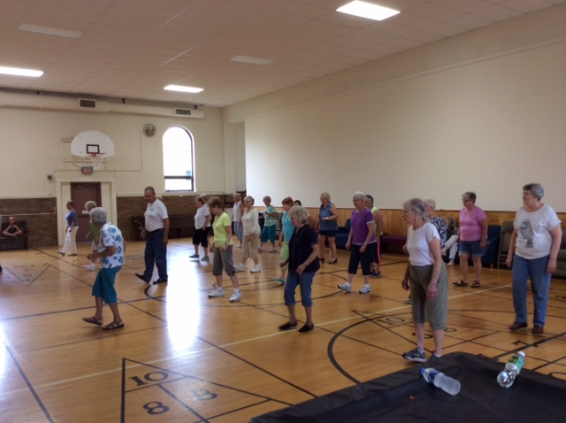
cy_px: 212
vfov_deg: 42.8
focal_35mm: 33
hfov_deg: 55.4
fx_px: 539
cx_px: 283
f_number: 2.4
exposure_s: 1/24
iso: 50
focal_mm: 3.3
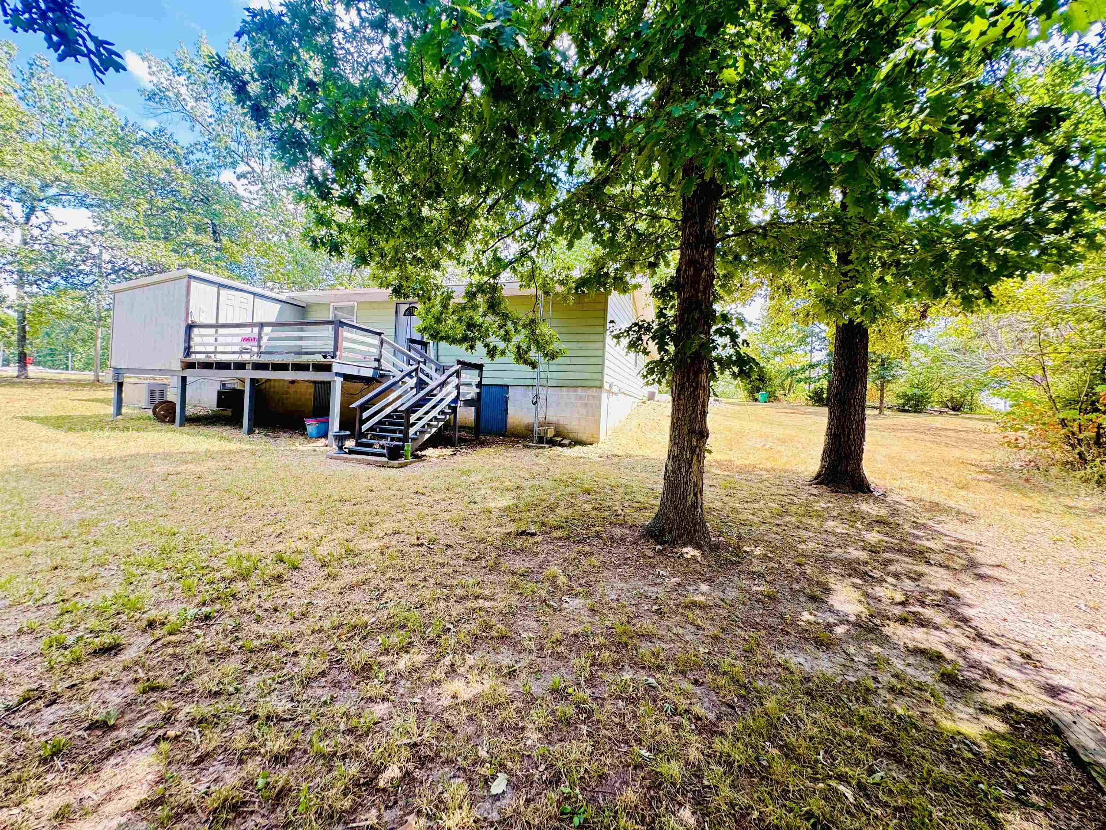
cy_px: 415
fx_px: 447
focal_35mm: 14
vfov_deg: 85.7
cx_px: 553
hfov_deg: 102.1
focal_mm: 2.22
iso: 64
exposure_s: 1/99
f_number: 2.2
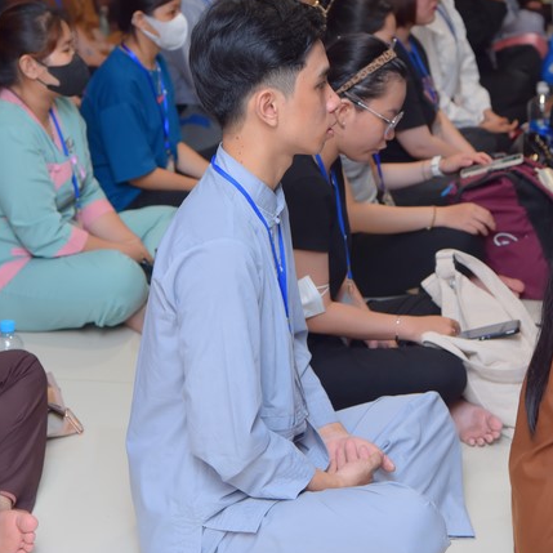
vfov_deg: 20.3
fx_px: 1536
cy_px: 182
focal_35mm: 85
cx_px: 275
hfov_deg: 20.4
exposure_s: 1/125
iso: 800
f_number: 5
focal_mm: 66
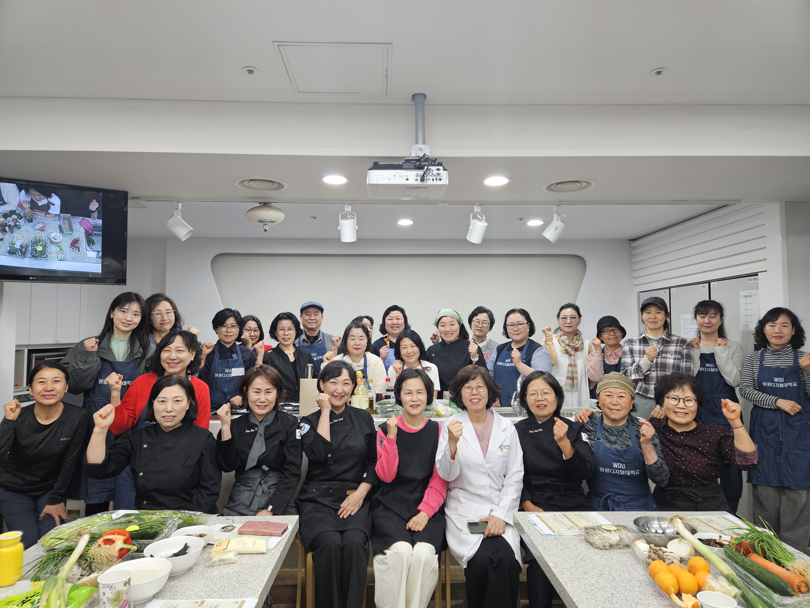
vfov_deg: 58.9
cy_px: 304
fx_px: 538
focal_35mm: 23
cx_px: 405
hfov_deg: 73.9
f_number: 1.8
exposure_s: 1/120
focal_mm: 5.4
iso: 125
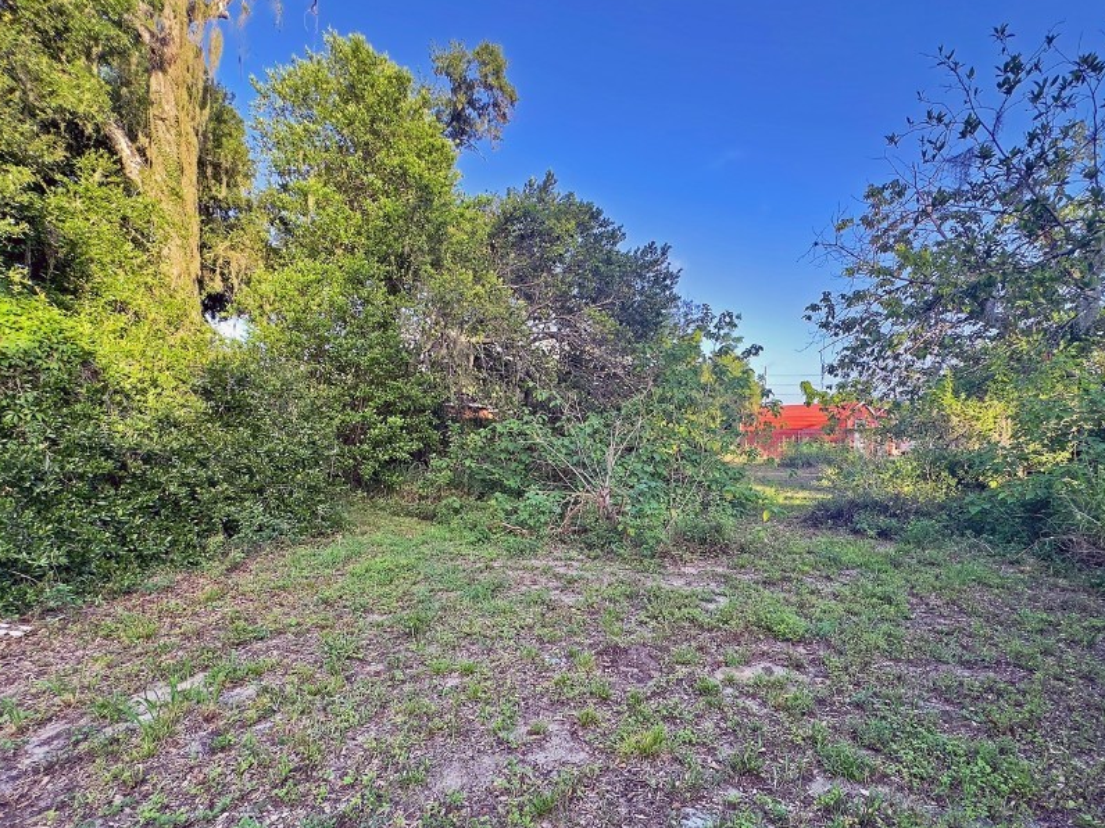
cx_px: 602
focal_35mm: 18
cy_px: 481
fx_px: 575
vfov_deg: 71.1
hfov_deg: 87.5
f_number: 2.2
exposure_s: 1/140
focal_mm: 2.22
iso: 40
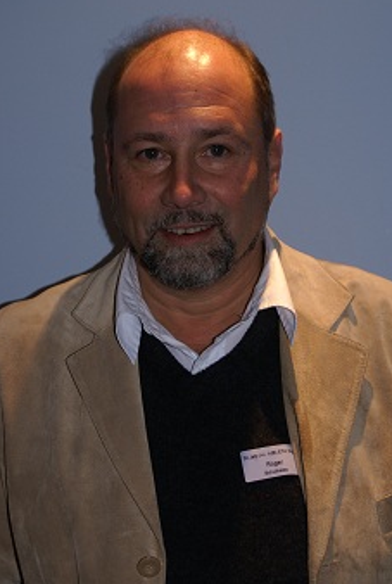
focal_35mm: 86
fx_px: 1397
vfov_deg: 23.6
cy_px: 259
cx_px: 180
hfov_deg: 16.0
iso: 400
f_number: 5.6
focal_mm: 50
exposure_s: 1/80
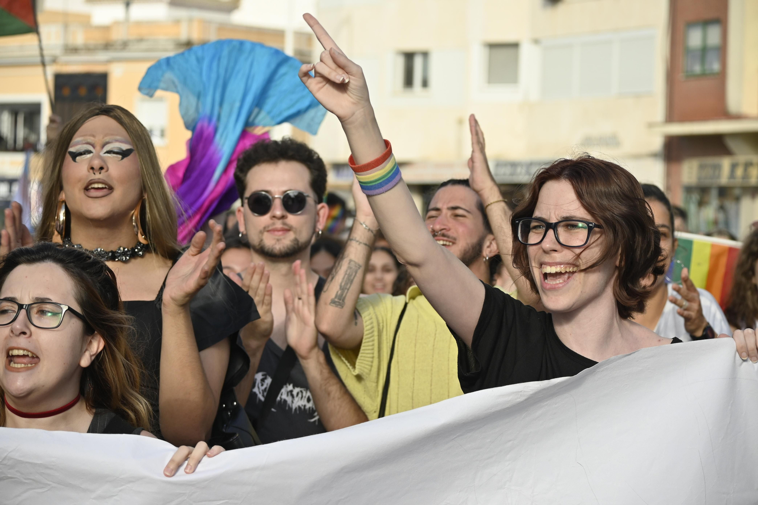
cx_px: 379
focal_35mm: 122
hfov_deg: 16.9
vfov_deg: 11.3
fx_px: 2558
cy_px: 252
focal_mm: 81
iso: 125
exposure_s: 1/500
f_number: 5.6
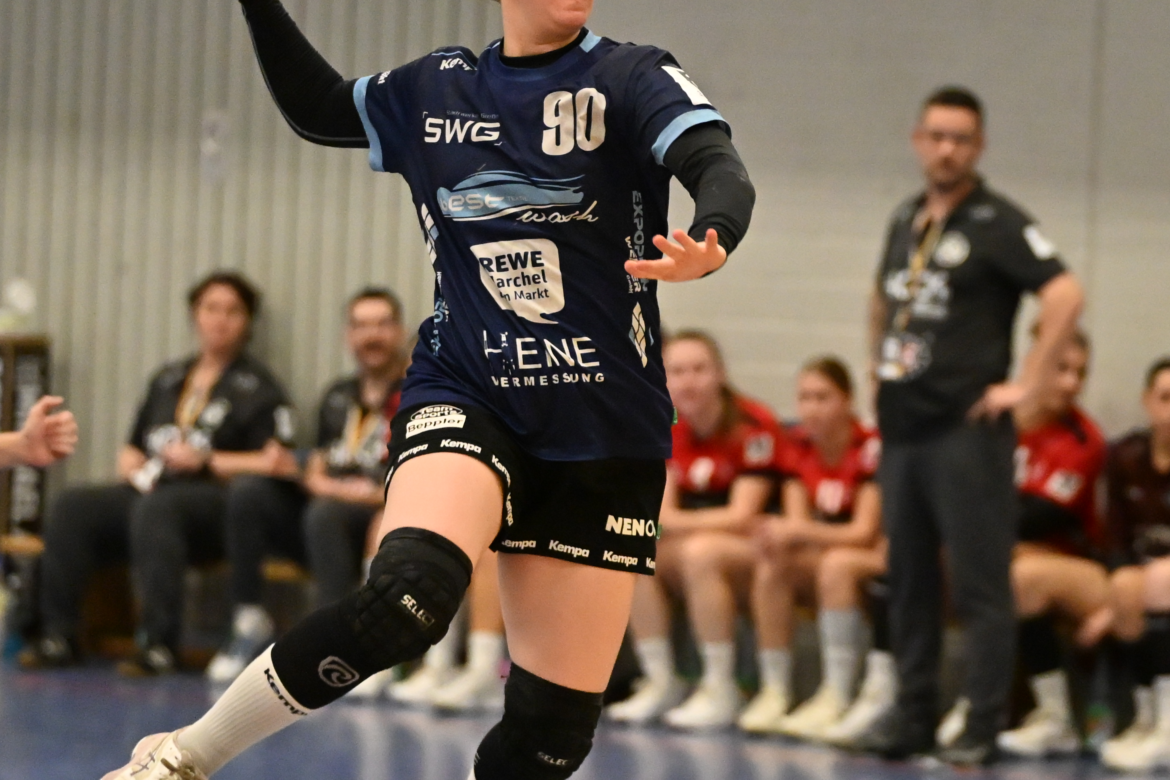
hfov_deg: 8.2
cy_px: 360
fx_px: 8124
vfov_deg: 5.5
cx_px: 890
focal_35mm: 250
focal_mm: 120
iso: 7200
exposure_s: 1/1250
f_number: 2.8
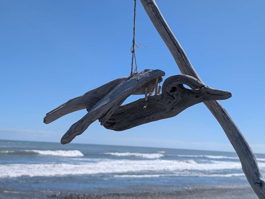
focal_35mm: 49
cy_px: 100
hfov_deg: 38.9
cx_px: 132
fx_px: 376
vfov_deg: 29.7
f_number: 1.68
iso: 19
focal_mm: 6.9
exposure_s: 1/2222
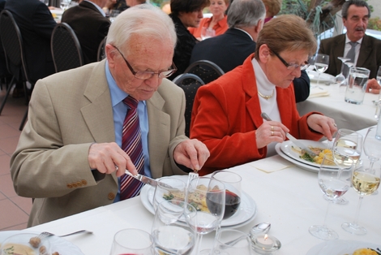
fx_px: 487
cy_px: 93
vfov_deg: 29.2
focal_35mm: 46
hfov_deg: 42.5
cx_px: 149
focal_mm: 24
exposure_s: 1/60
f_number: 4.2
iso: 200
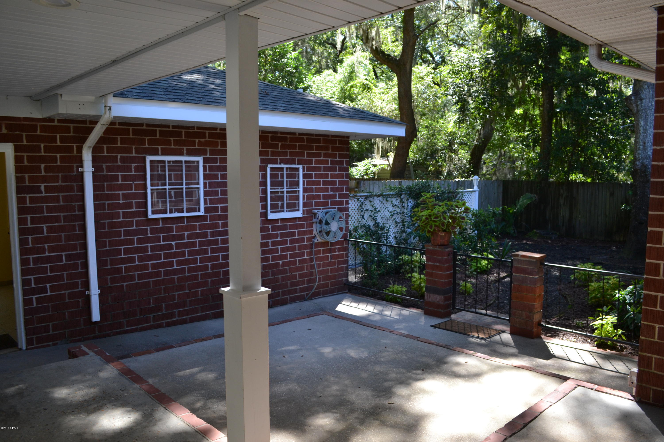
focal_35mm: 27
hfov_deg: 67.4
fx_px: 498
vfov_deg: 47.9
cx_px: 332
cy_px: 221
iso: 280
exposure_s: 1/125
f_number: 5.6
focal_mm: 18
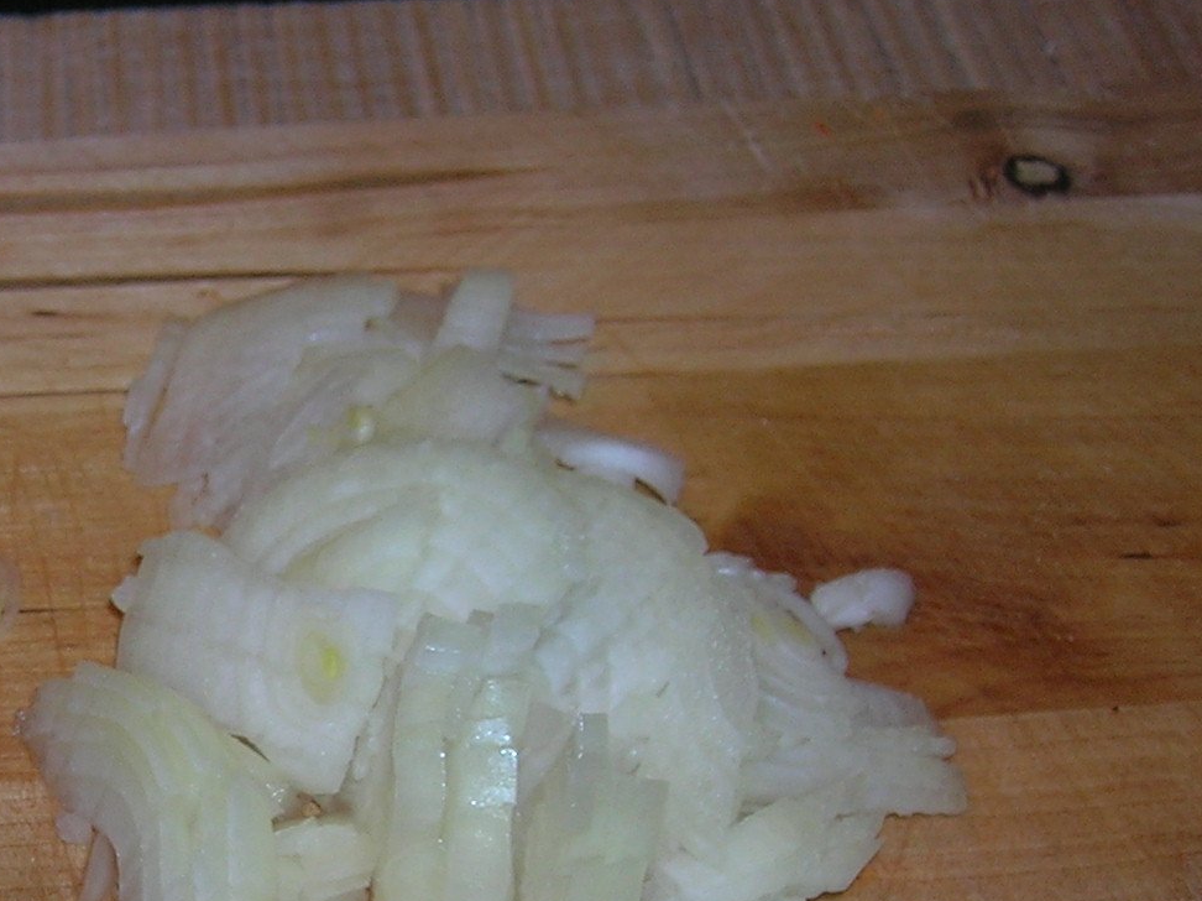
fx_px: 2777
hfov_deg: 23.7
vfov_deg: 18.3
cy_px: 687
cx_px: 114
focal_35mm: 80
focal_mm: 5.7
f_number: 2.9
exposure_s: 1/60.1
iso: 50
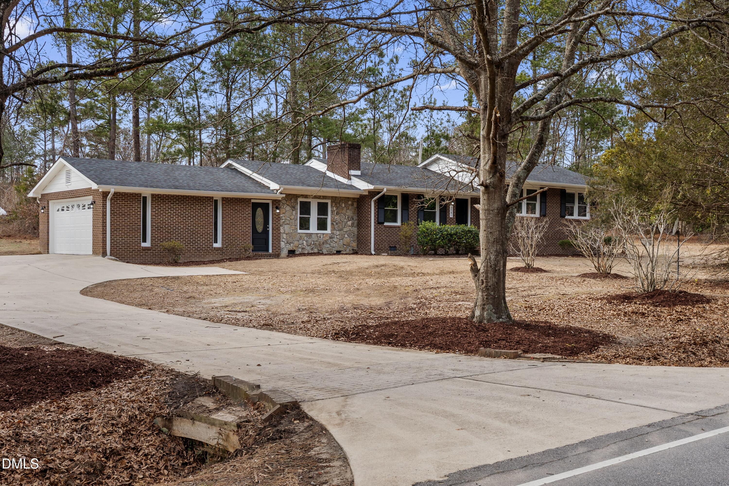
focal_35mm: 42
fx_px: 850
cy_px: 243
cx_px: 364
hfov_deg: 46.4
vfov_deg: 31.9
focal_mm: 28
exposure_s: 1/15
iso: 100
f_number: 7.1
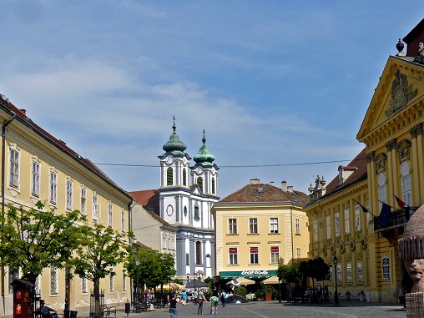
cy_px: 222
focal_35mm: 51
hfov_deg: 37.4
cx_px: 250
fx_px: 625
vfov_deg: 28.3
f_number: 6.3
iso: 100
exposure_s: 1/400
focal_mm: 6
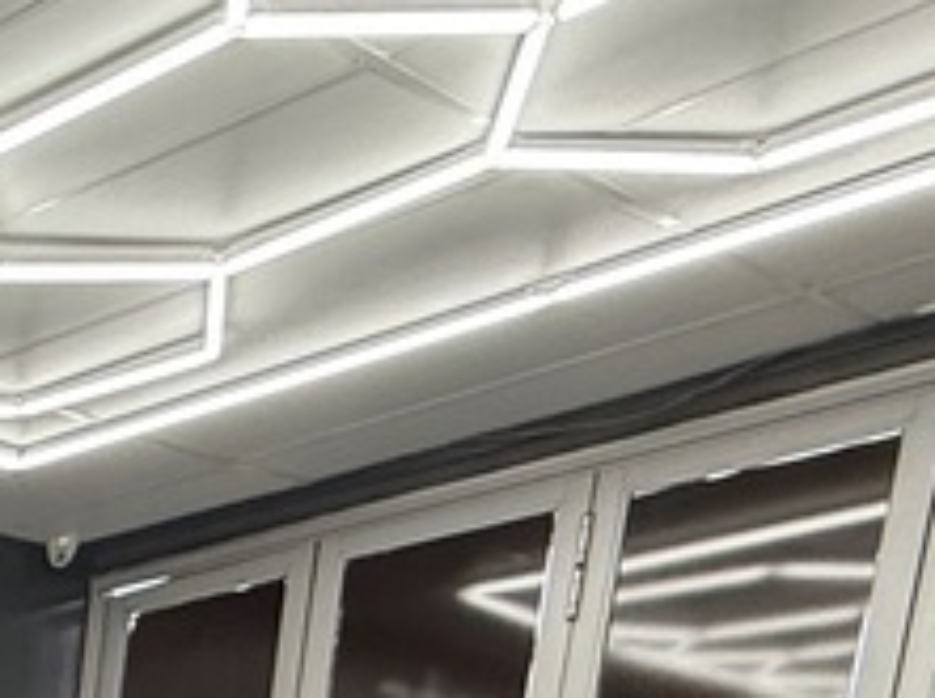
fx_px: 1753
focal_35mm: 65
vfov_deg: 16.2
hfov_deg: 19.8
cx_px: -833
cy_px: 1476
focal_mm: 2.22
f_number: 2.2
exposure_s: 1/100
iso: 200
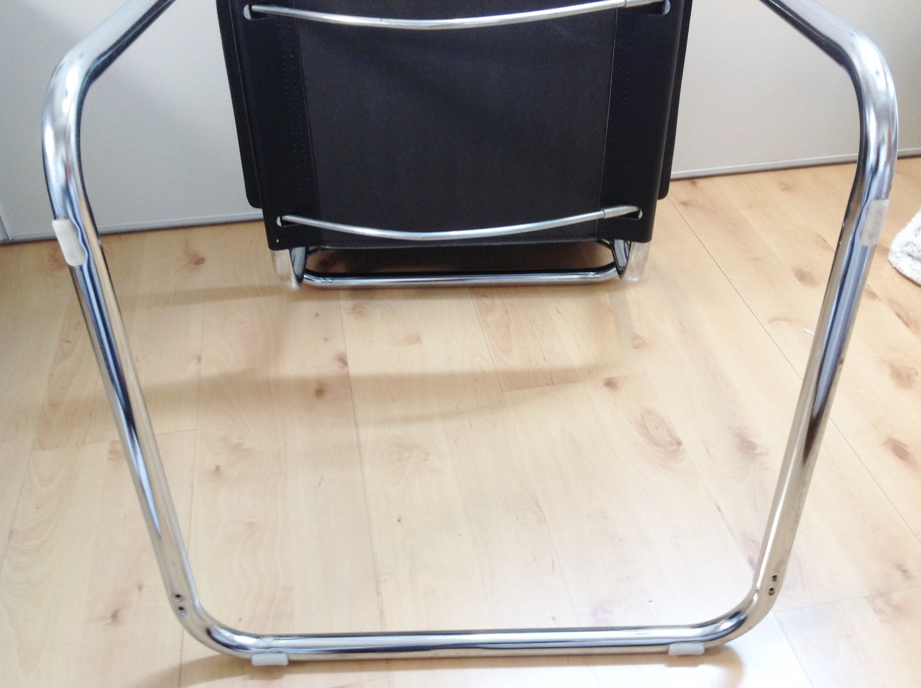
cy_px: 344
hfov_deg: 52.7
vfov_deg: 40.6
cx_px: 460
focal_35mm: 35
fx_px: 930
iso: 100
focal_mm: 4.28
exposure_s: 1/15
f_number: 2.4
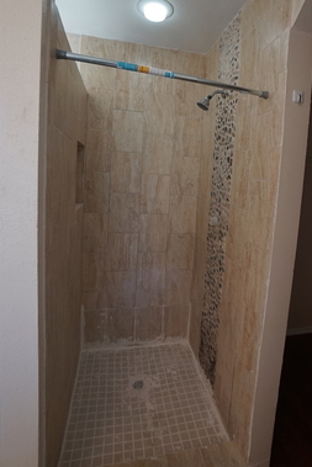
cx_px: 184
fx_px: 247
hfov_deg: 64.1
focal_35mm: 19
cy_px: 197
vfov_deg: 86.2
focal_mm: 10
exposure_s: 1/160
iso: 640
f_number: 4
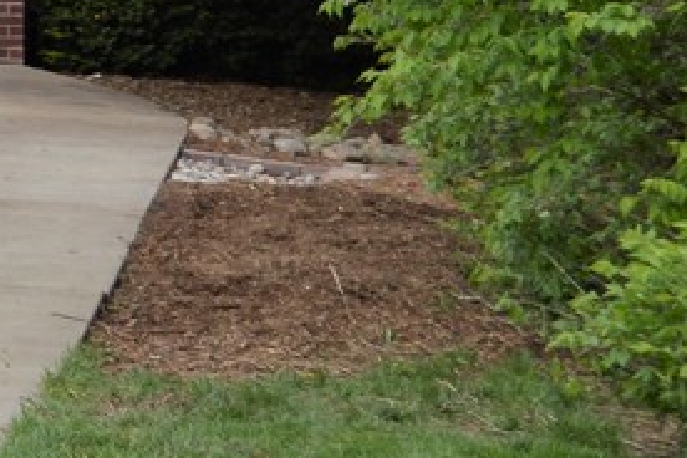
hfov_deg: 7.2
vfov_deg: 5.1
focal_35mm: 265
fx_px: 5057
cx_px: -1033
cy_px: -475
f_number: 7.1
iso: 100
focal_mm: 30
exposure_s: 1/200
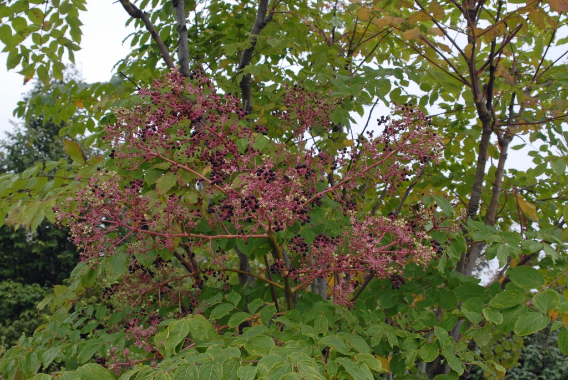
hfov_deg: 46.4
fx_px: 663
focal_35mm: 42
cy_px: 190
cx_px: 284
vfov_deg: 32.0
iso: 400
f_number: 8
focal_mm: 28
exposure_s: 1/250
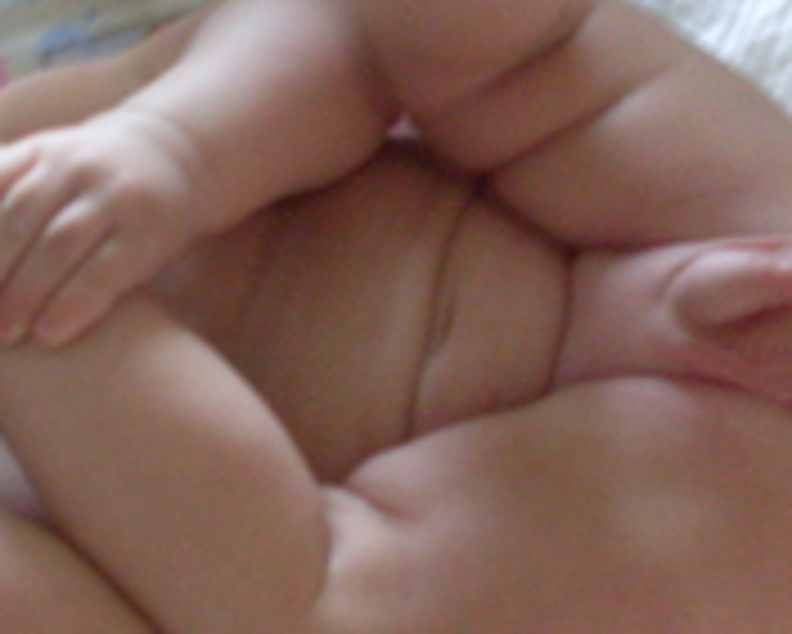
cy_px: 400
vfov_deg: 16.2
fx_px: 2228
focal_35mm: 95
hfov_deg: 20.0
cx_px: 207
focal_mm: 6.3
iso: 200
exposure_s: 1/6
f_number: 2.8
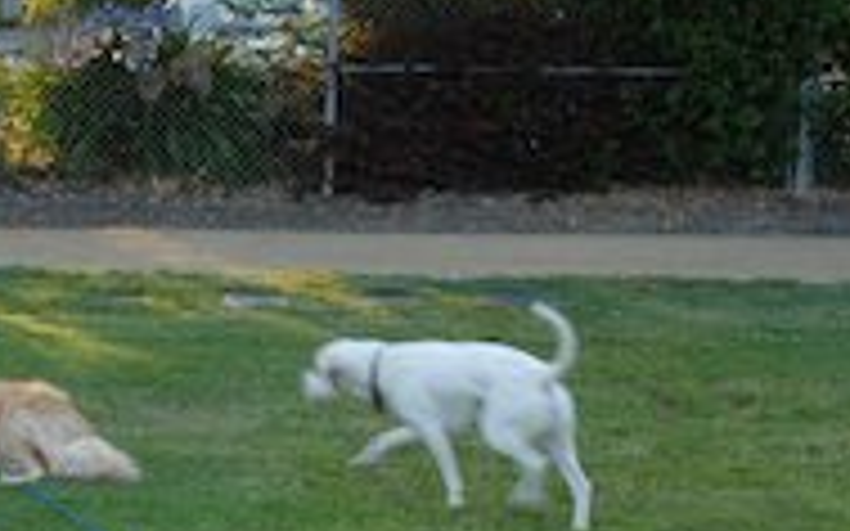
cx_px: -164
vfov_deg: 12.4
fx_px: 2432
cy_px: 338
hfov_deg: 18.8
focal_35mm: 105
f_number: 5.6
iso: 100
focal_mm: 26
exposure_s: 1/40
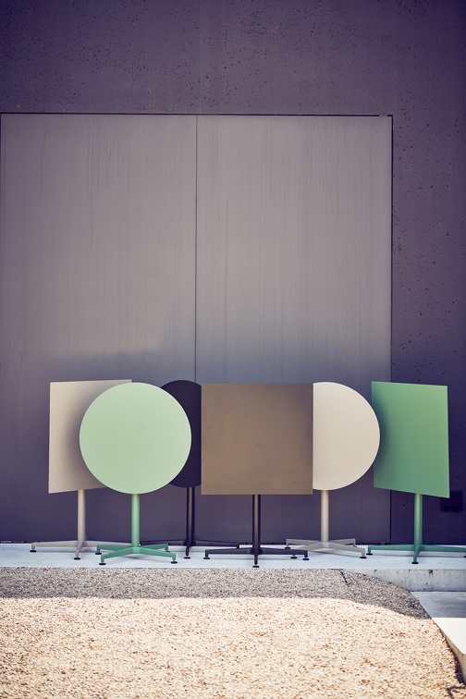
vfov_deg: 25.4
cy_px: 350
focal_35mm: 80
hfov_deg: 17.1
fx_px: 1553
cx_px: 233
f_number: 4
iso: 100
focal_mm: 80
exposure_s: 1/400
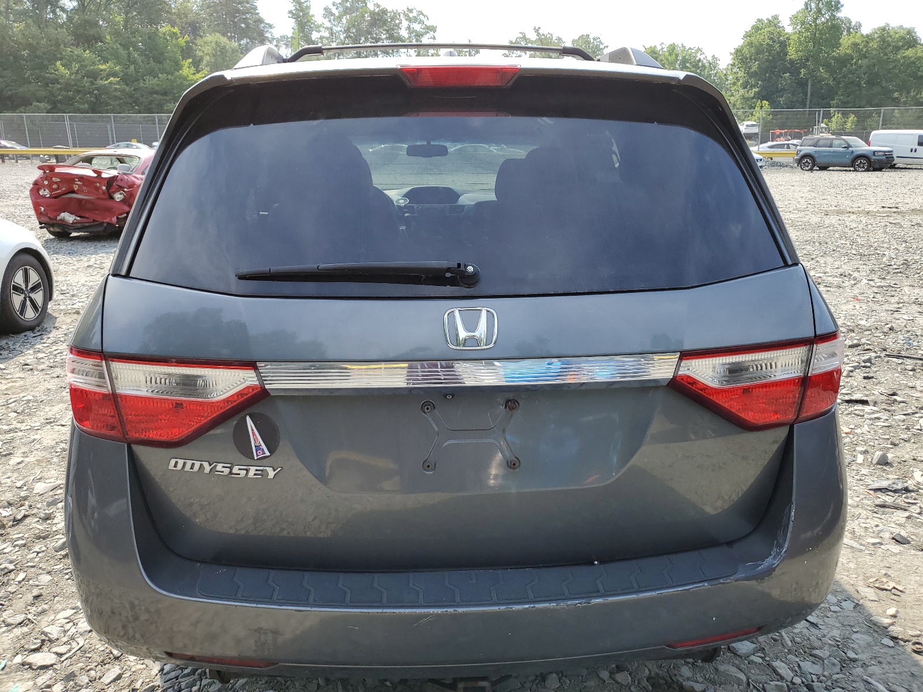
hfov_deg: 67.3
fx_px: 693
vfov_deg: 53.1
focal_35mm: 26
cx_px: 462
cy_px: 346
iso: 50
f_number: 1.5
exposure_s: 1/1111
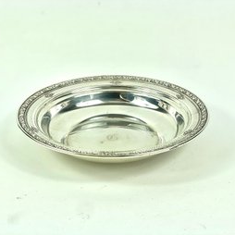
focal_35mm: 62
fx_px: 476
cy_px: 117
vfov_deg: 27.7
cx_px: 106
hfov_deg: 27.7
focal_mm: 6
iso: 20
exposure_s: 1/400
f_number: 2
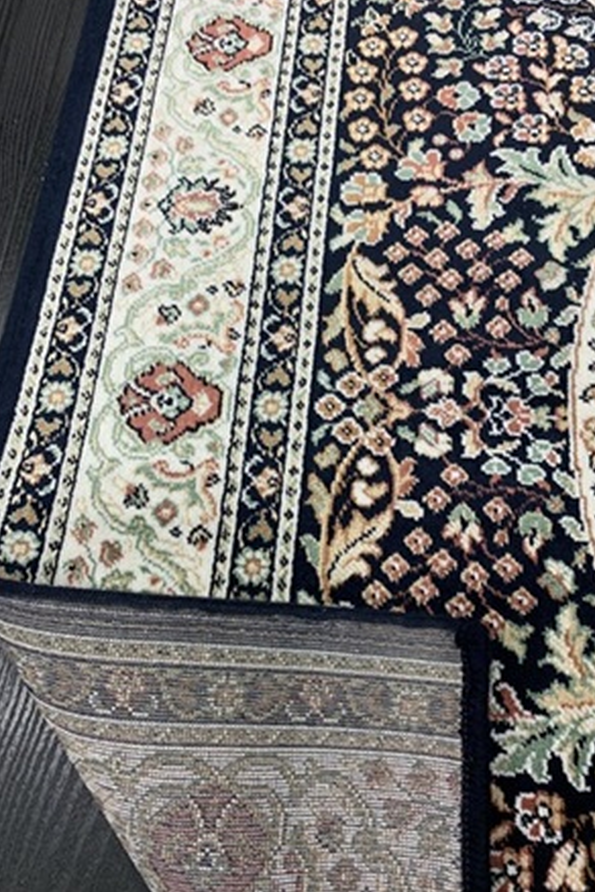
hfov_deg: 46.3
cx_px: 330
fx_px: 694
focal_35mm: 28
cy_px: 435
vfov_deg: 65.5
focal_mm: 4.25
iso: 100
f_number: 1.8
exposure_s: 1/100
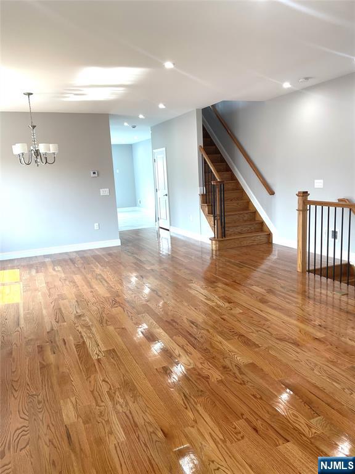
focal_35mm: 26
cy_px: 237
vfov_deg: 67.3
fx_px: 356
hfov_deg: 53.1
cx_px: 178
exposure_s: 1/120
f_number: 1.6
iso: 64
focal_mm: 4.2
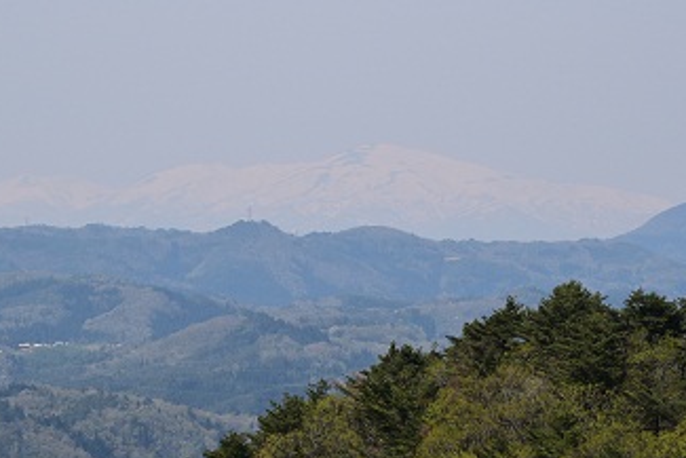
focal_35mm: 249
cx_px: 359
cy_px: 215
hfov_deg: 8.3
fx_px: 4747
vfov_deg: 5.5
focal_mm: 120
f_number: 11
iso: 280
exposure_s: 1/500
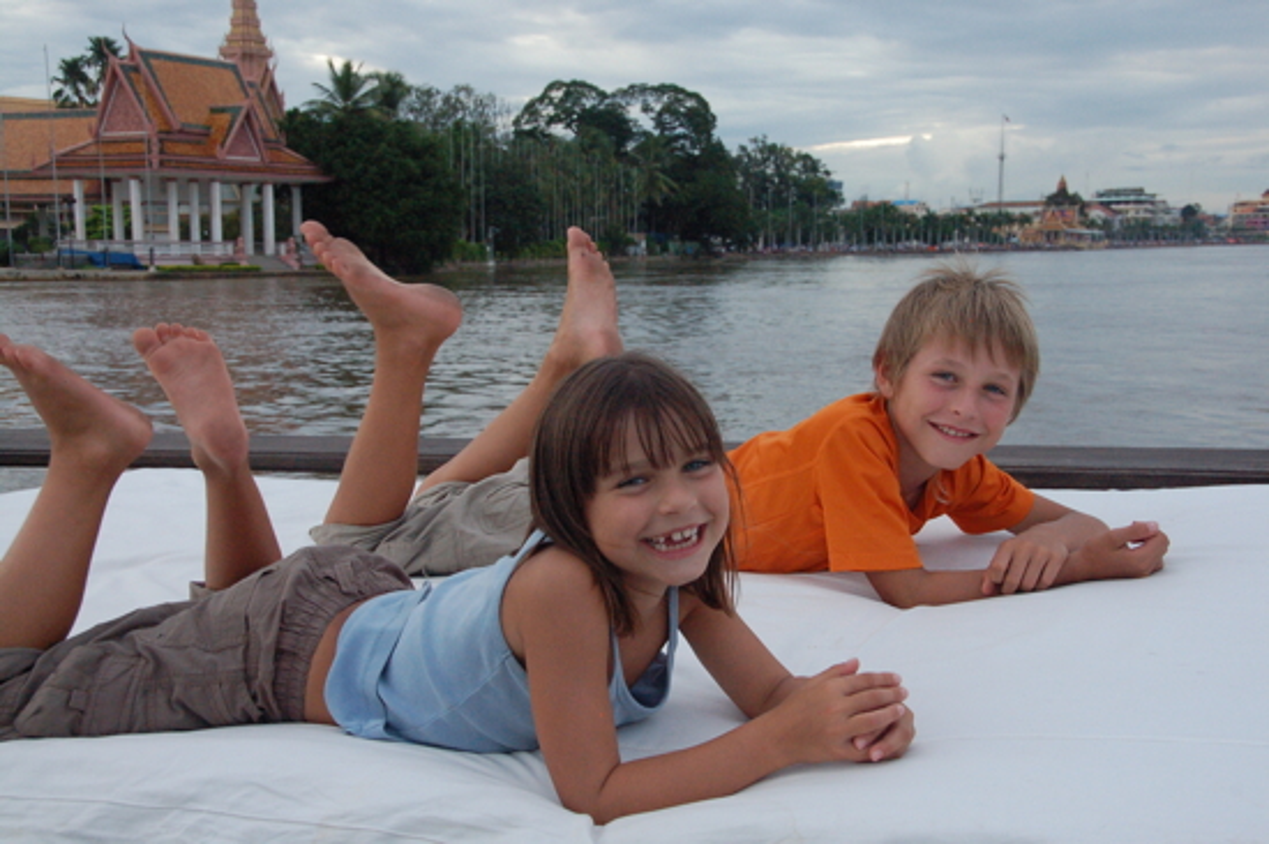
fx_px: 1691
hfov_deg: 41.1
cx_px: 634
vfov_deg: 28.0
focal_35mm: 48
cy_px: 422
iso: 1600
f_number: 9
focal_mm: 32
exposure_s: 1/125
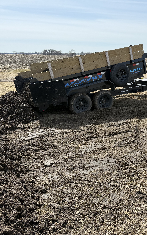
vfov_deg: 56.7
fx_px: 218
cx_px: 107
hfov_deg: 36.6
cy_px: 118
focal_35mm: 34
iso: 100
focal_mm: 6.76
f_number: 1.78
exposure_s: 1/4167
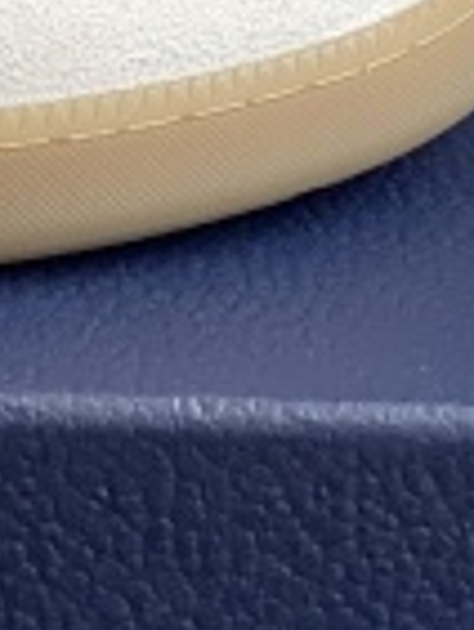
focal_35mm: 294
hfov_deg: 4.9
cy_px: -250
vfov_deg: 6.7
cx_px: -644
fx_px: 5360
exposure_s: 1/176
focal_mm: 6
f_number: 2
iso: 20
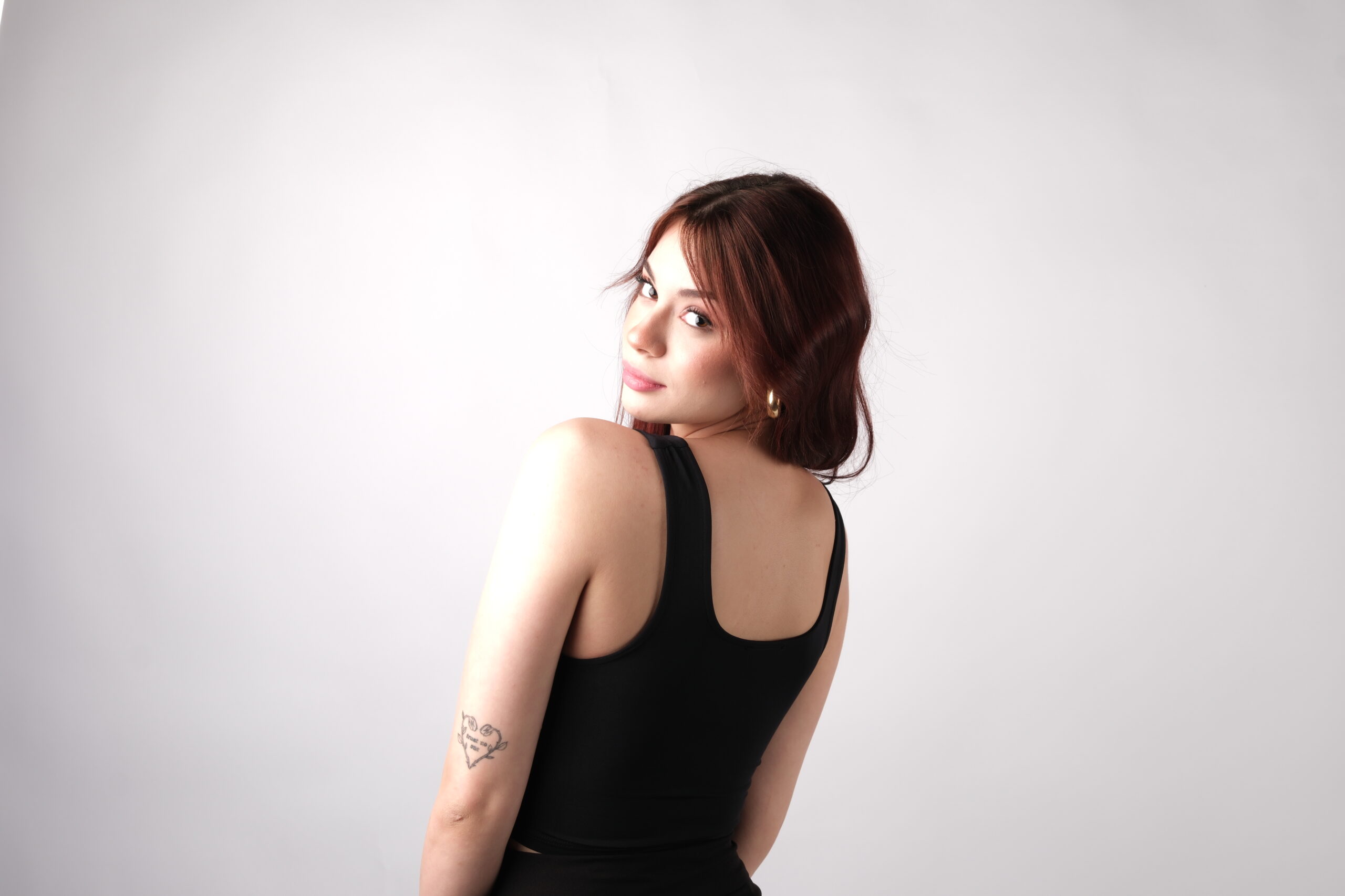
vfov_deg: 25.1
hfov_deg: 36.9
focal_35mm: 54
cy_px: 448
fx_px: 2017
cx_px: 672
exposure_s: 1/125
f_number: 8
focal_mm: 35.8
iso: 100
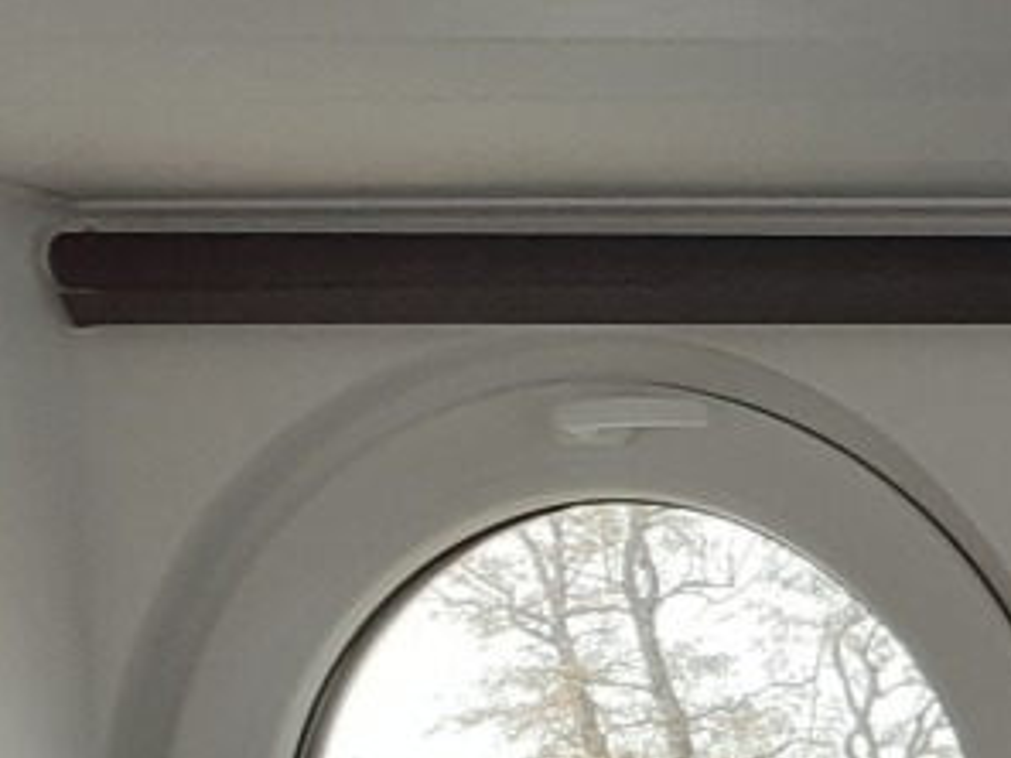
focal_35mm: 137
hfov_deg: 11.6
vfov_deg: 9.9
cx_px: 2504
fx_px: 4001
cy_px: 1644
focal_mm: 3.6
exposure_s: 1/100
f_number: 1.9
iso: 50
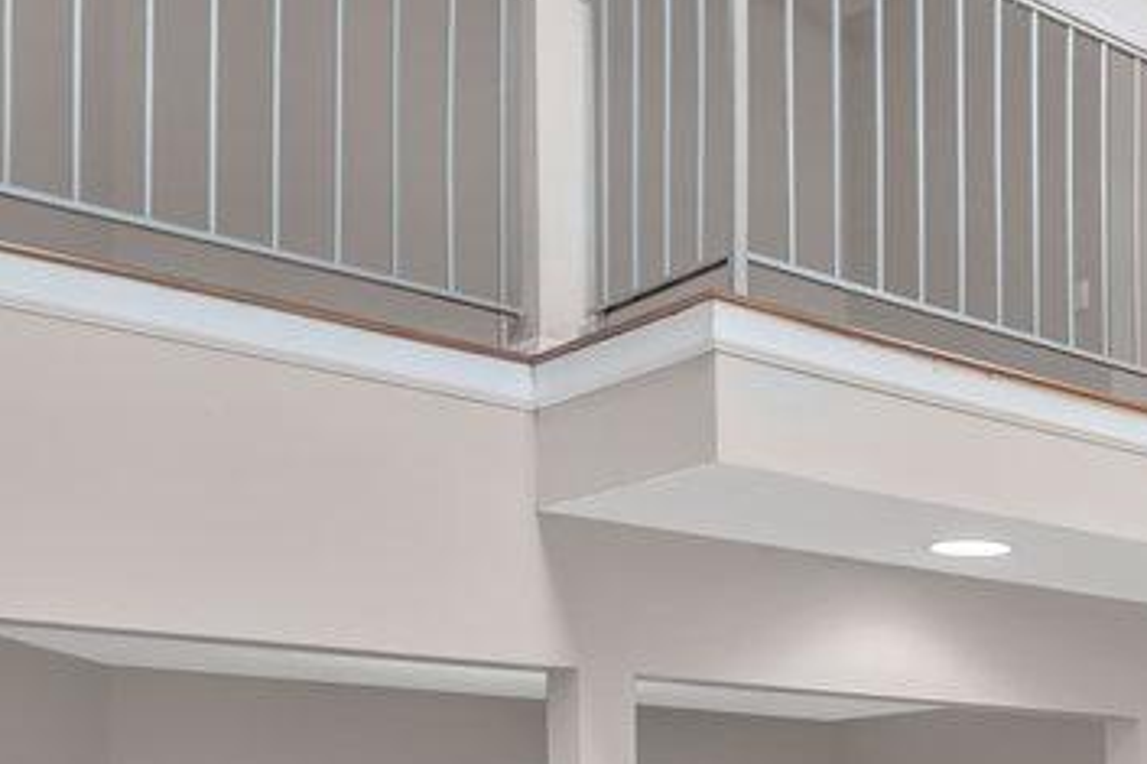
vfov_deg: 21.8
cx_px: 1244
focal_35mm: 58
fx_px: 1847
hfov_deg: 31.0
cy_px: 892
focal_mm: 16
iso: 320
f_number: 5.6
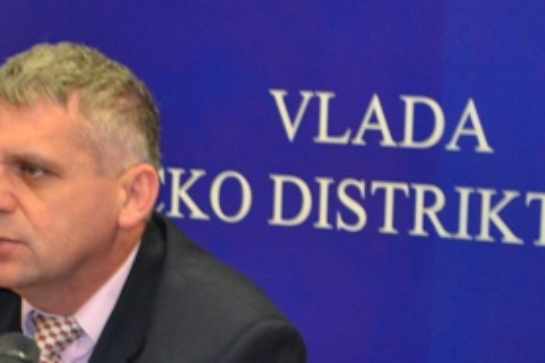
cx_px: 73
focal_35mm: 190
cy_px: 276
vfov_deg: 7.2
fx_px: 2877
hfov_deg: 10.8
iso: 2000
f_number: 5.6
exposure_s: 1/60
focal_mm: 55
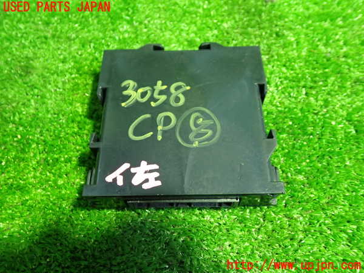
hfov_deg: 60.0
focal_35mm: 30
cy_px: 136
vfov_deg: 46.8
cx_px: 182
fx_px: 315
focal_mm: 5.4
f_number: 2.3
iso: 500
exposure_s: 1/30
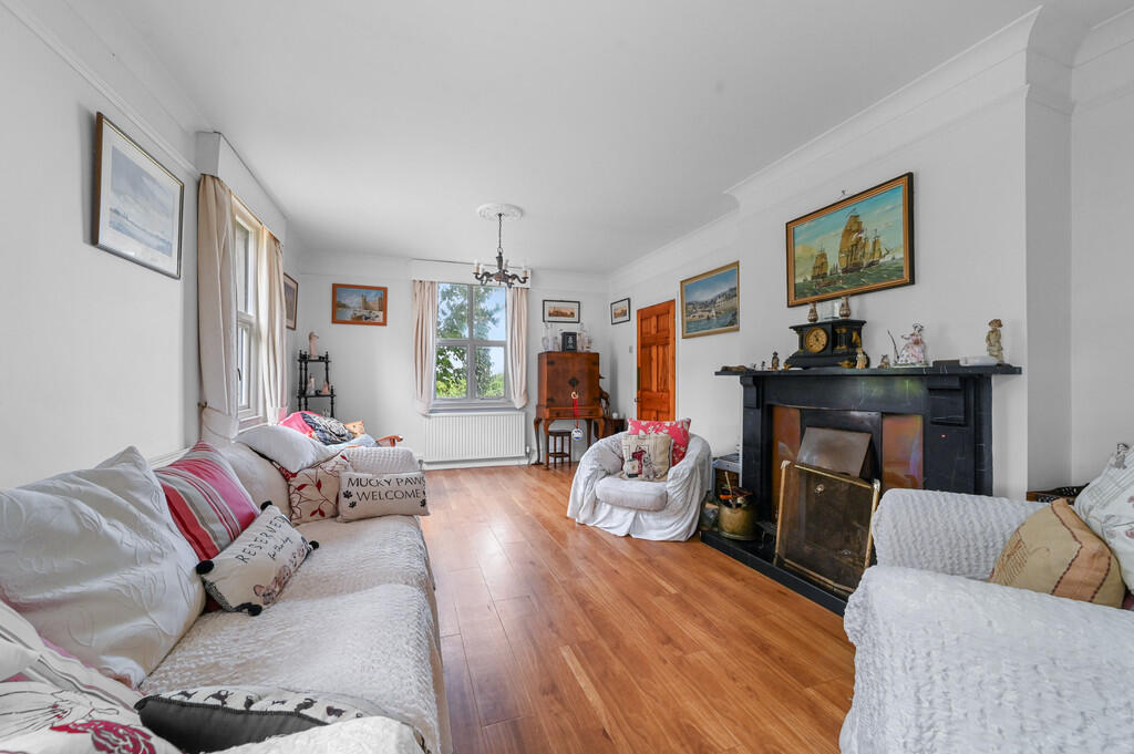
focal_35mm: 14
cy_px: 377
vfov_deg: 81.1
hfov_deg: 104.3
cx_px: 567
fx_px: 441
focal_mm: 14
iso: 400
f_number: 8
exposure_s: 1/1.67
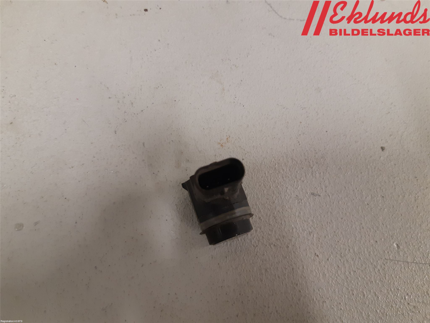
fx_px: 323
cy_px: 162
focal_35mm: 26
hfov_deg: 67.3
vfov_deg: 53.1
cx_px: 215
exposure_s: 1/50
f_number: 1.7
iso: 160
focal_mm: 3.93
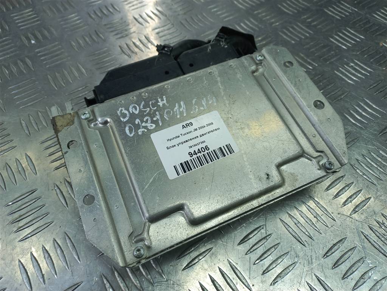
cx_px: 194
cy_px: 146
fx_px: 279
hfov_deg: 69.4
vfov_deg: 54.9
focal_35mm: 25
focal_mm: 4.6
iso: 32
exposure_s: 1/50
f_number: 1.8
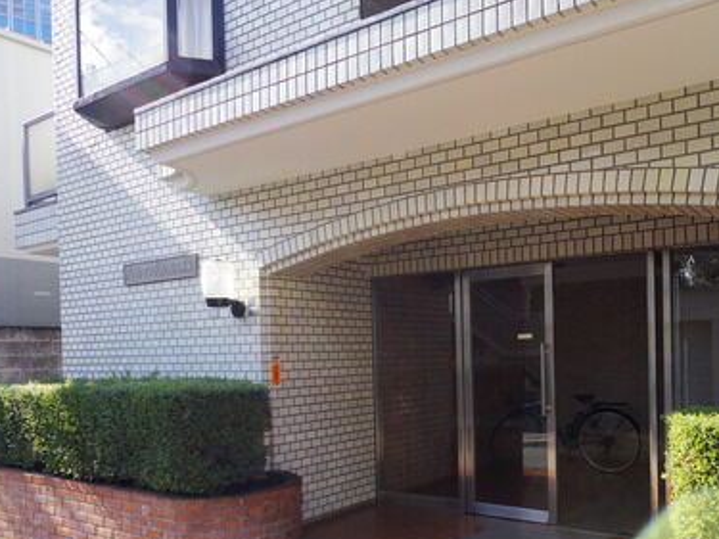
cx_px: 426
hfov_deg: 56.5
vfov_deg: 43.6
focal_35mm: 32
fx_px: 664
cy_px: 355
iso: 200
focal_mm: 4.3
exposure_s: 1/60
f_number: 3.7
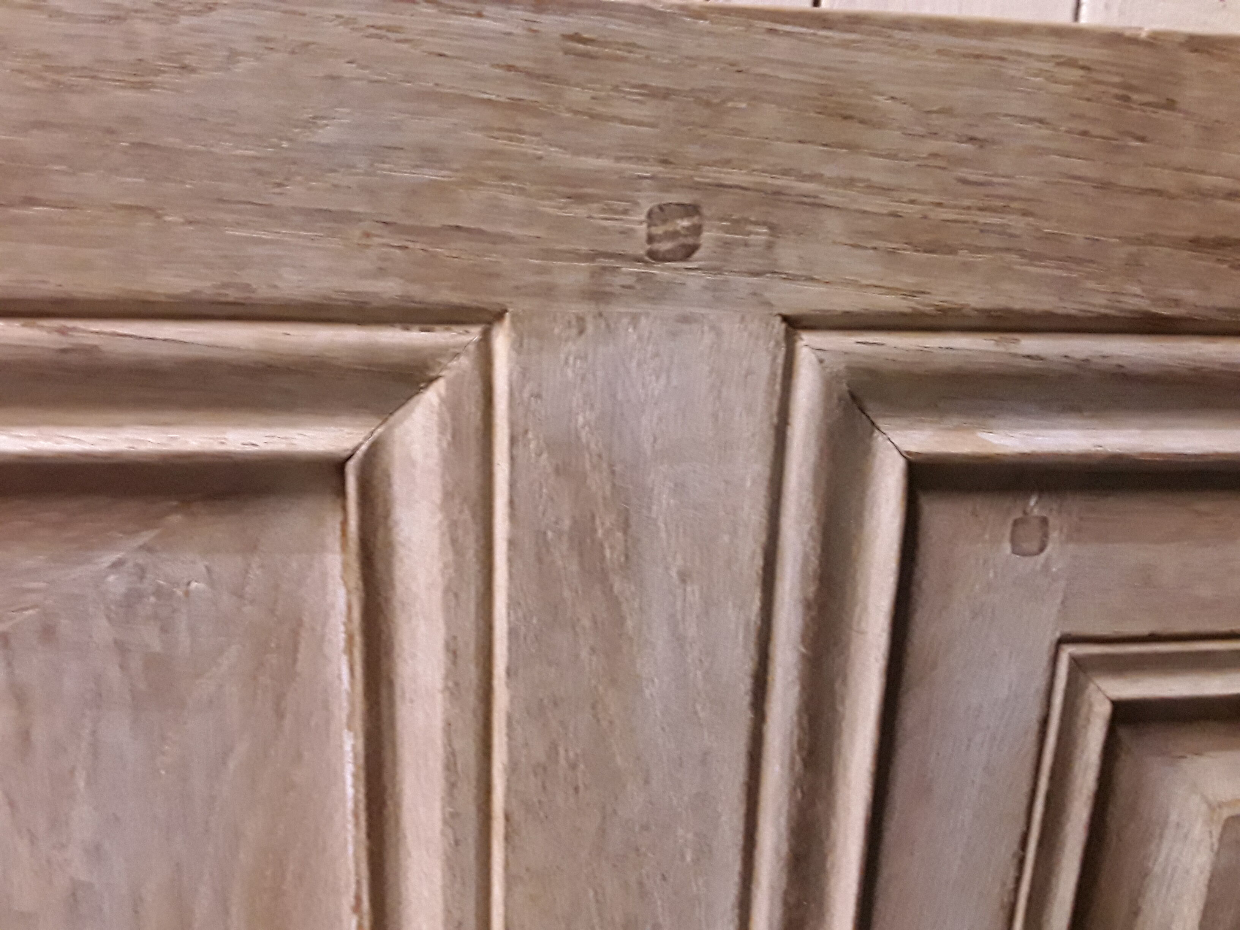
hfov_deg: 65.3
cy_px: 465
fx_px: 967
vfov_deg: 51.4
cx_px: 620
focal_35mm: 27
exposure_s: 1/17
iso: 400
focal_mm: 2.91
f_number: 1.9
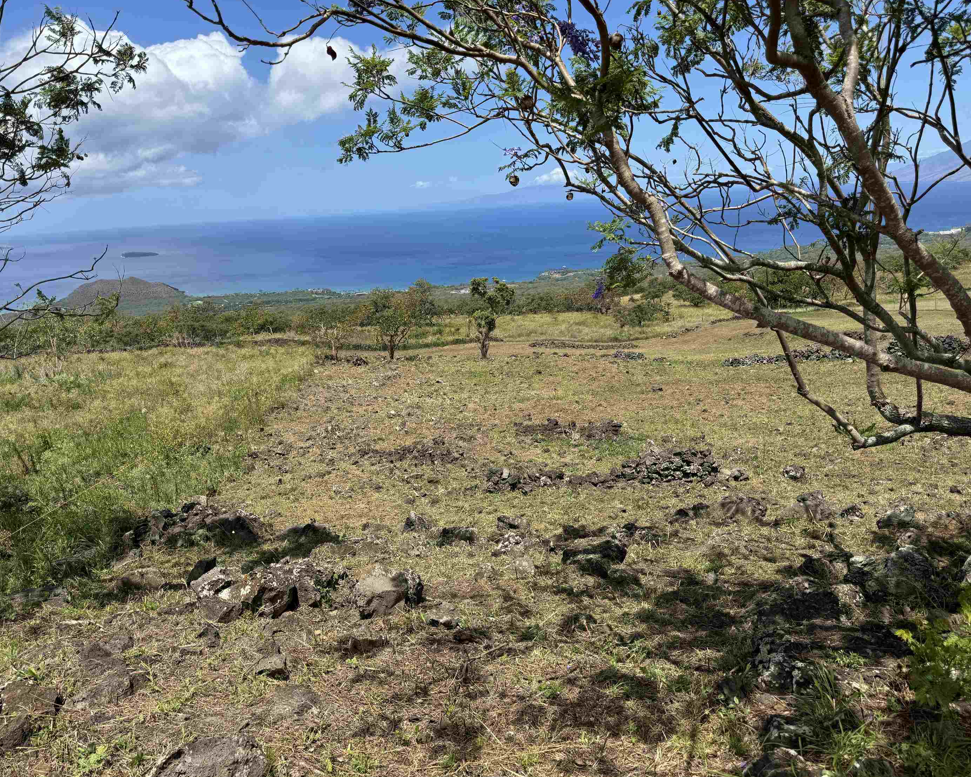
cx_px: 477
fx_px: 747
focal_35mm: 26
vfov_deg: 54.9
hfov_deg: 66.0
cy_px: 389
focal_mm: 6.76
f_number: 1.78
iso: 80
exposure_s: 1/4310
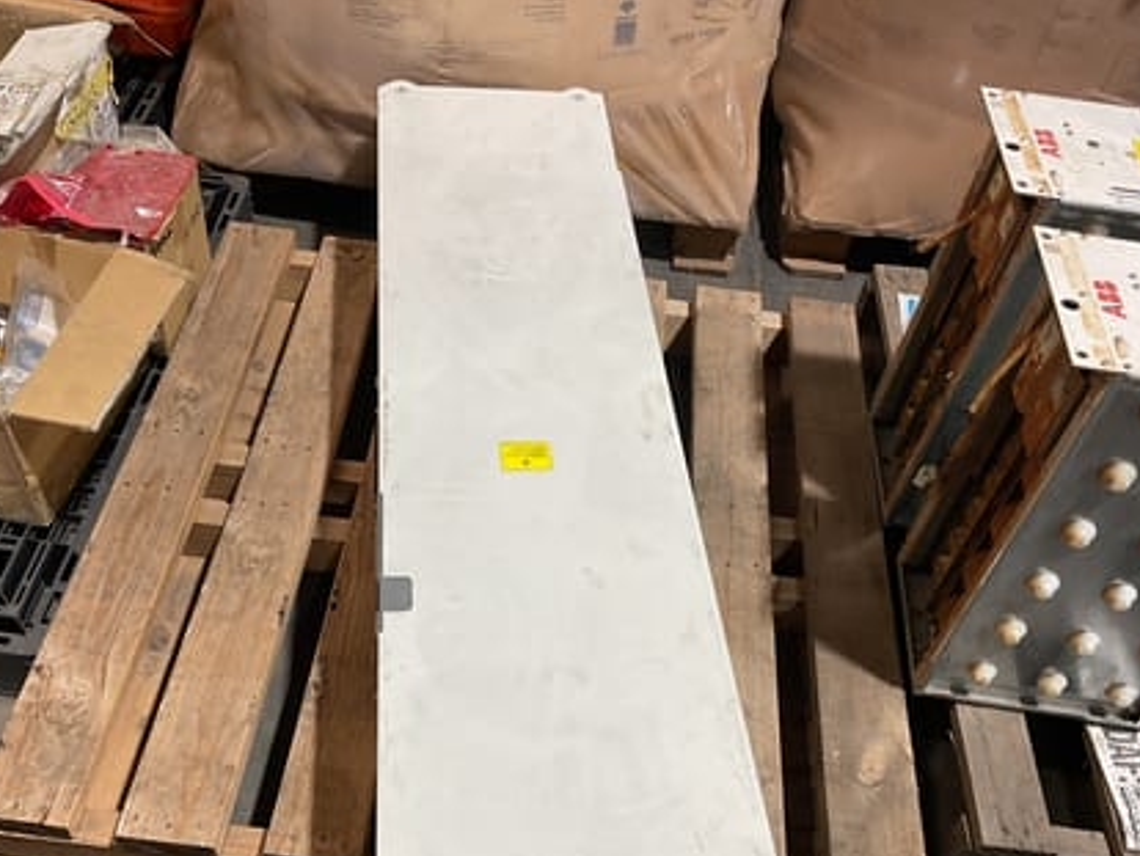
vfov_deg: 40.6
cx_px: 537
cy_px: 511
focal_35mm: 35
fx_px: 1153
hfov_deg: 52.6
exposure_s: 1/50
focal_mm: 3
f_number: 1.8
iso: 40
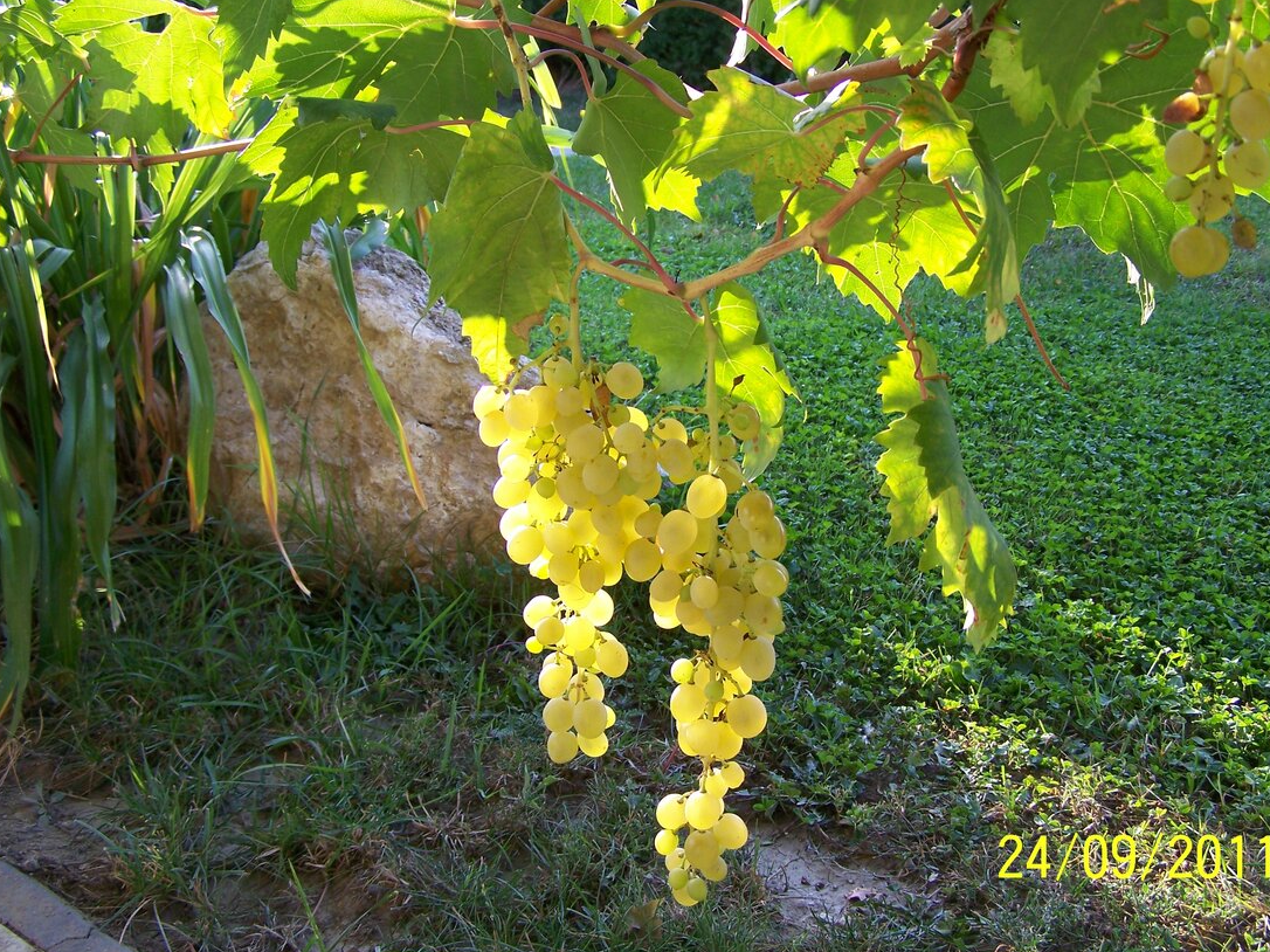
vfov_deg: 34.3
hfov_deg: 44.8
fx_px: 1541
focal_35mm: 42
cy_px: 460
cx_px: 653
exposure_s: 1/100
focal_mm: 6.3
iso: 64
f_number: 2.8
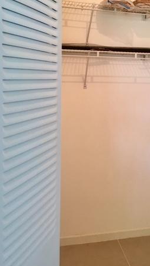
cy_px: 104
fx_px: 318
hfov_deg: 25.8
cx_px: 132
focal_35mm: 45
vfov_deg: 45.2
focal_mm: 4.15
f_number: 2.2
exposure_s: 1/15
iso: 40
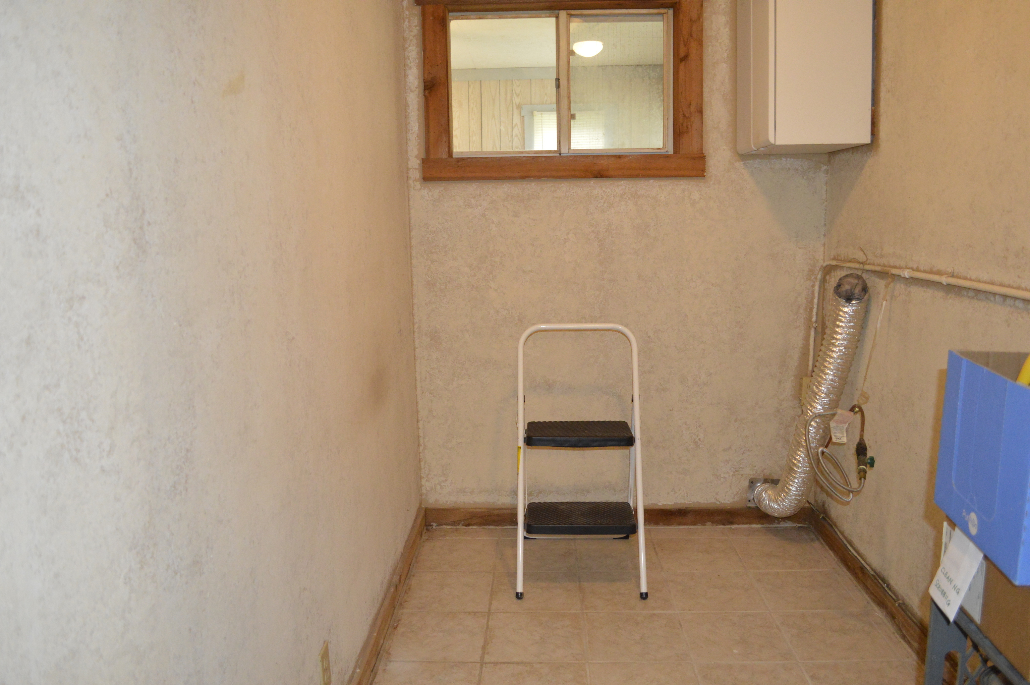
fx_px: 772
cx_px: 515
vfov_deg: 47.9
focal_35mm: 27
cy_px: 342
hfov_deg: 67.4
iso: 2800
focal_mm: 18
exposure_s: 1/60
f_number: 3.5
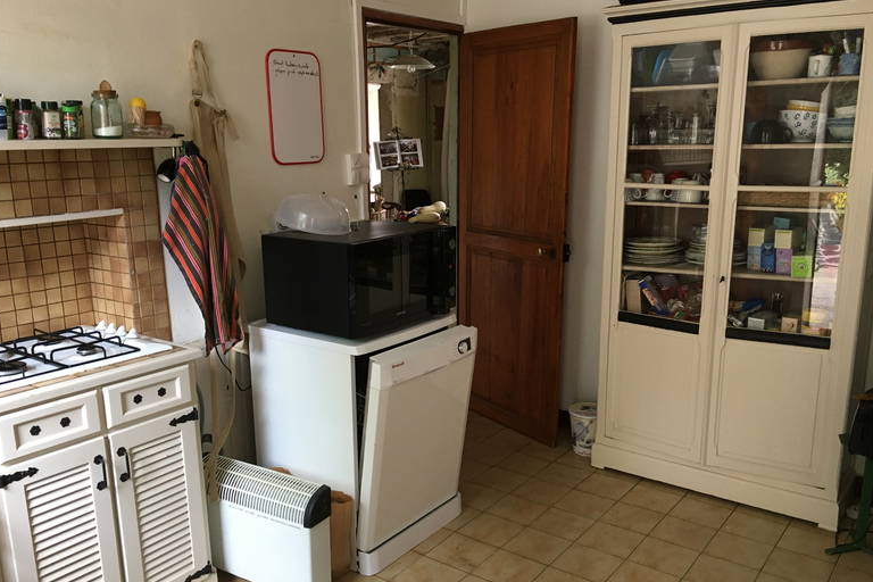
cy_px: 318
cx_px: 432
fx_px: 752
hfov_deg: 60.3
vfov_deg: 42.3
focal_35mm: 31
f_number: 2.2
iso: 160
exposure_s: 1/33
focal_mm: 4.15
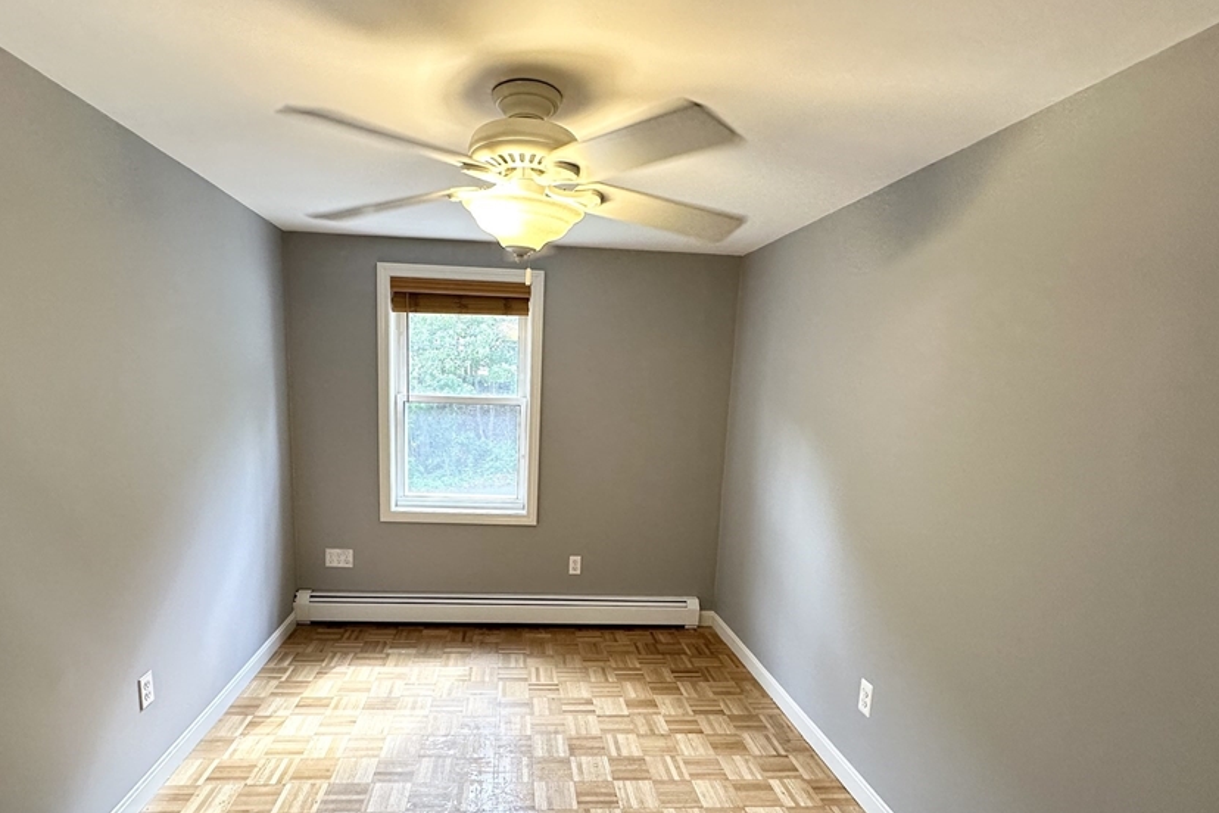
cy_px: 480
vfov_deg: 66.9
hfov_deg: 89.8
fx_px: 609
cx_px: 552
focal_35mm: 18
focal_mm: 2.22
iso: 200
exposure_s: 1/120
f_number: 2.2
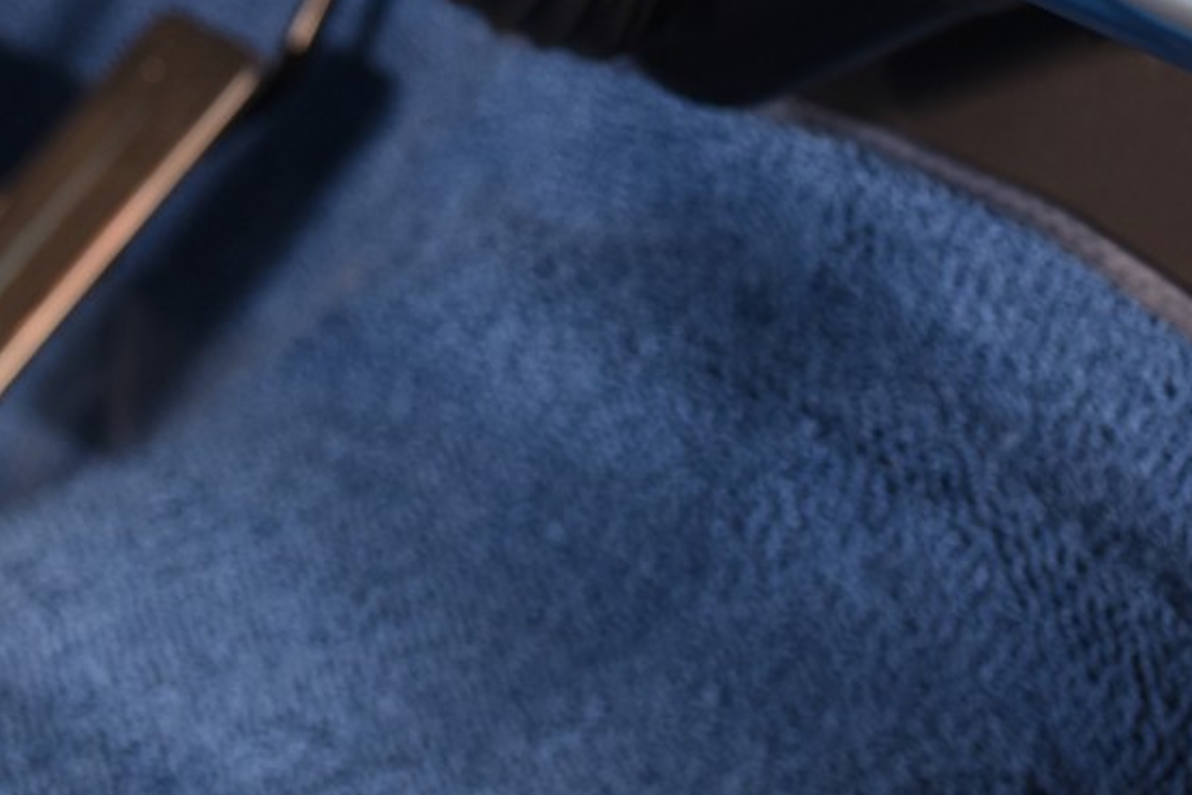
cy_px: -548
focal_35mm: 162
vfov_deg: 8.2
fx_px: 5365
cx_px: 272
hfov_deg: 12.6
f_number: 2.8
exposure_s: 1/20
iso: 640
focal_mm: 44
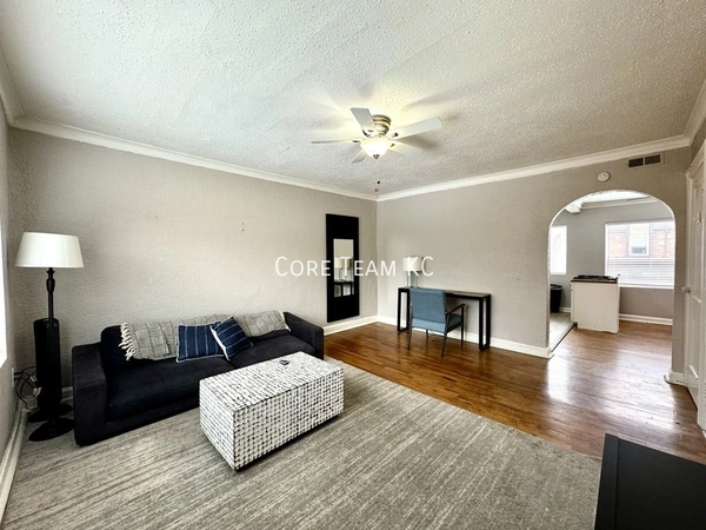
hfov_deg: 102.1
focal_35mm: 14
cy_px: 265
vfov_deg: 85.7
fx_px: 286
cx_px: 353
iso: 200
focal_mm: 2.22
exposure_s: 1/60
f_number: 2.2
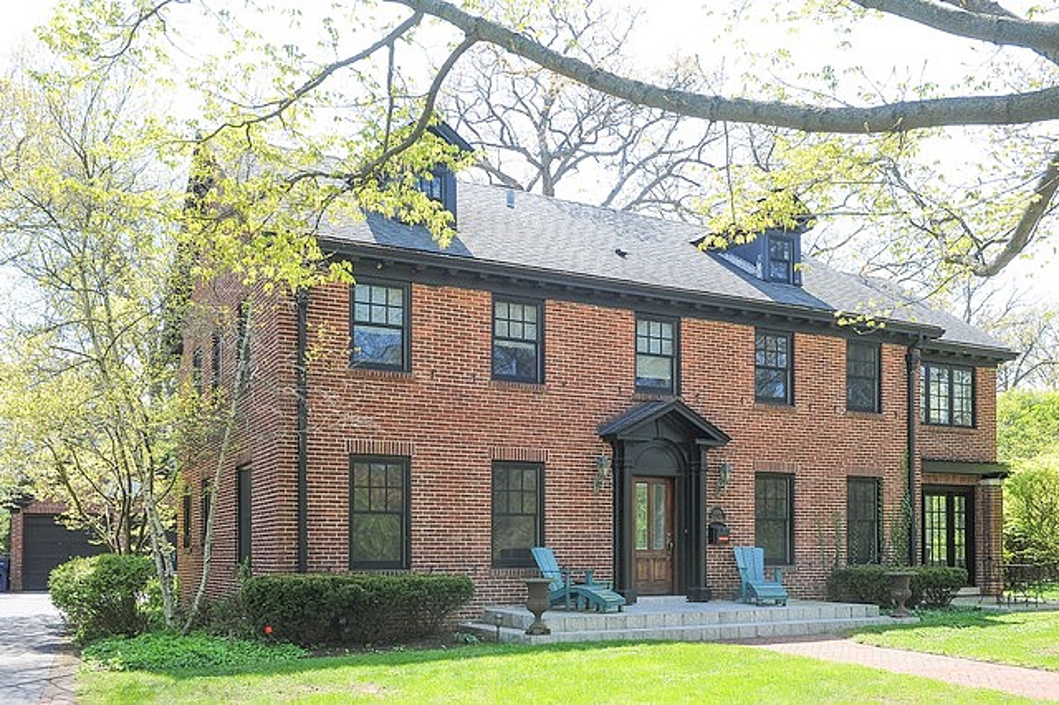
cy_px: 352
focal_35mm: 32
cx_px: 530
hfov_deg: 58.7
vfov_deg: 41.1
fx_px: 941
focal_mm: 32
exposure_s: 1/125
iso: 200
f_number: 8
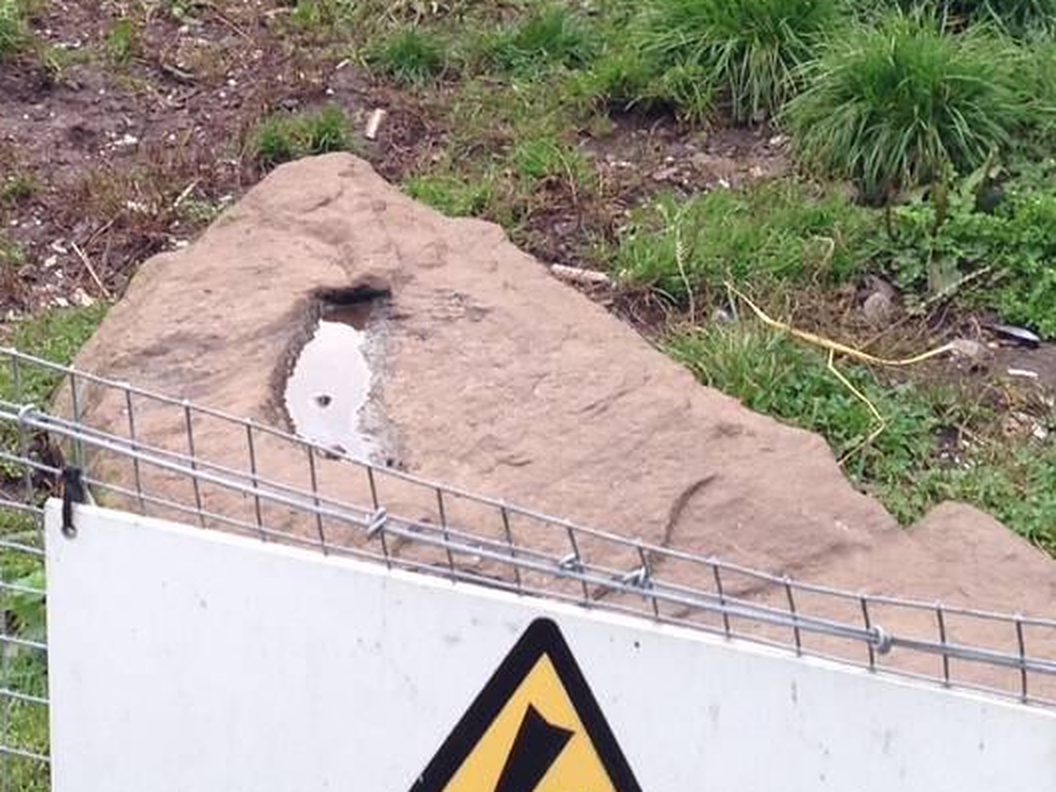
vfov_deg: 14.5
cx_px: 226
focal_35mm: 100
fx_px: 3051
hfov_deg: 19.5
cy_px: -14
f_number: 2.4
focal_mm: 4.12
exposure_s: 1/294
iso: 50
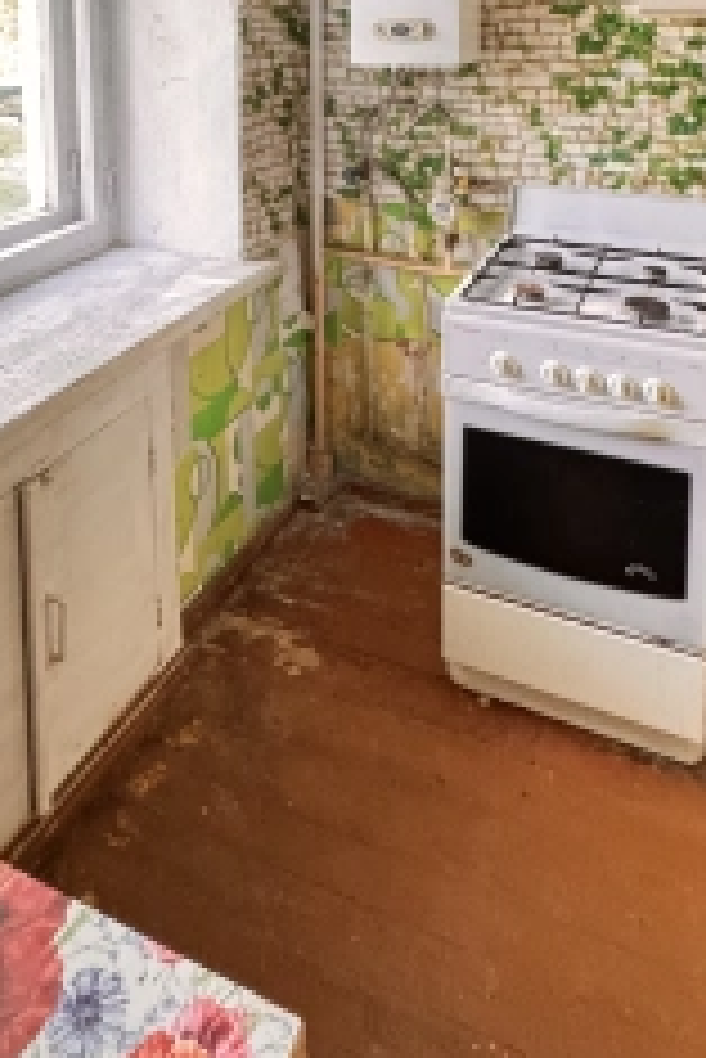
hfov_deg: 45.0
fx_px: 852
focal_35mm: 29
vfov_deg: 54.1
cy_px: 77
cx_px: 349
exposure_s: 1/50
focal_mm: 2.22
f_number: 2.2
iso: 640
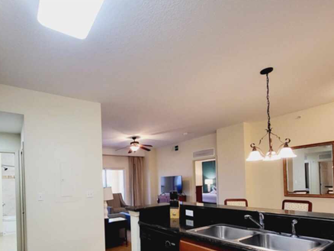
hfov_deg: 83.0
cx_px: 124
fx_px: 183
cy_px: 182
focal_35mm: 19
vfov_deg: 65.3
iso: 320
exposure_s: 1/60
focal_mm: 1.74
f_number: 2.2
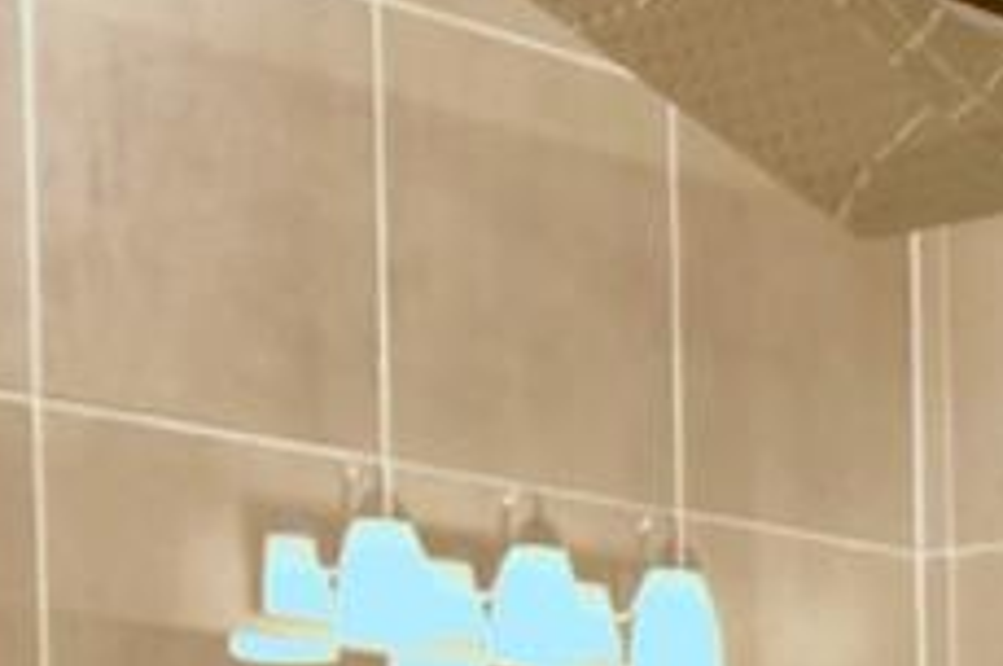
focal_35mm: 105
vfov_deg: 12.0
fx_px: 2921
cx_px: 2010
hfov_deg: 15.5
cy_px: 1192
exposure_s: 1/30
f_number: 4.5
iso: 450
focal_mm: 10
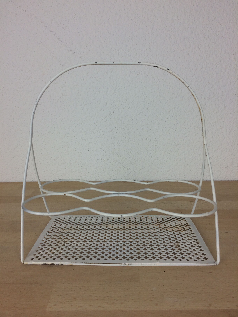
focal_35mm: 29
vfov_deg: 61.7
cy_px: 158
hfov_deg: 48.2
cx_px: 119
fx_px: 266
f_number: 2.2
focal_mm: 4.15
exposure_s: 1/100
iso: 50
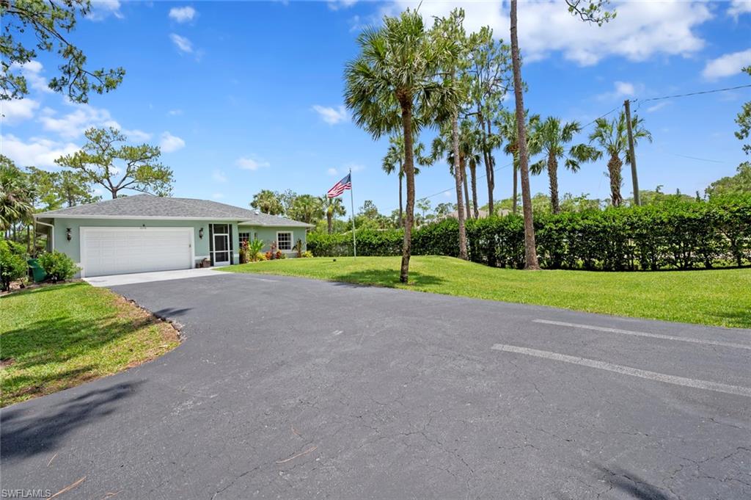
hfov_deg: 104.3
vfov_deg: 81.1
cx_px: 376
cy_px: 250
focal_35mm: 14
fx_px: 292
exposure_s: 1/160
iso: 200
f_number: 11
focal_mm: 14
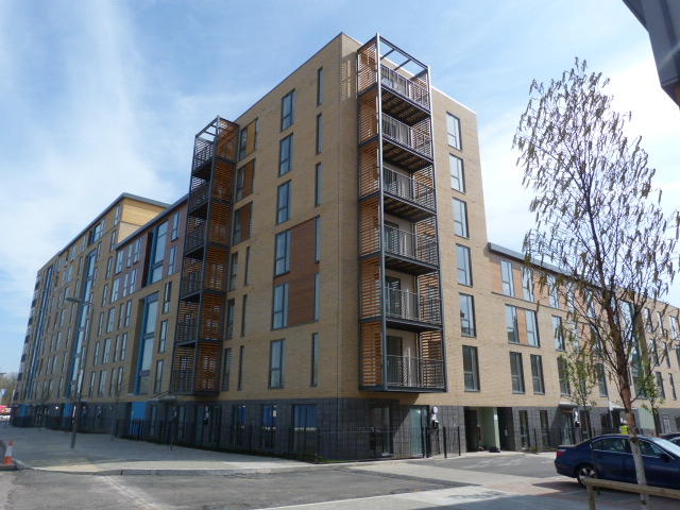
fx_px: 491
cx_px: 340
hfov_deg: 69.4
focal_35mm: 25
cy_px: 255
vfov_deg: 54.9
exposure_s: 1/1300
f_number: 4
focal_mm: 4.5
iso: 200
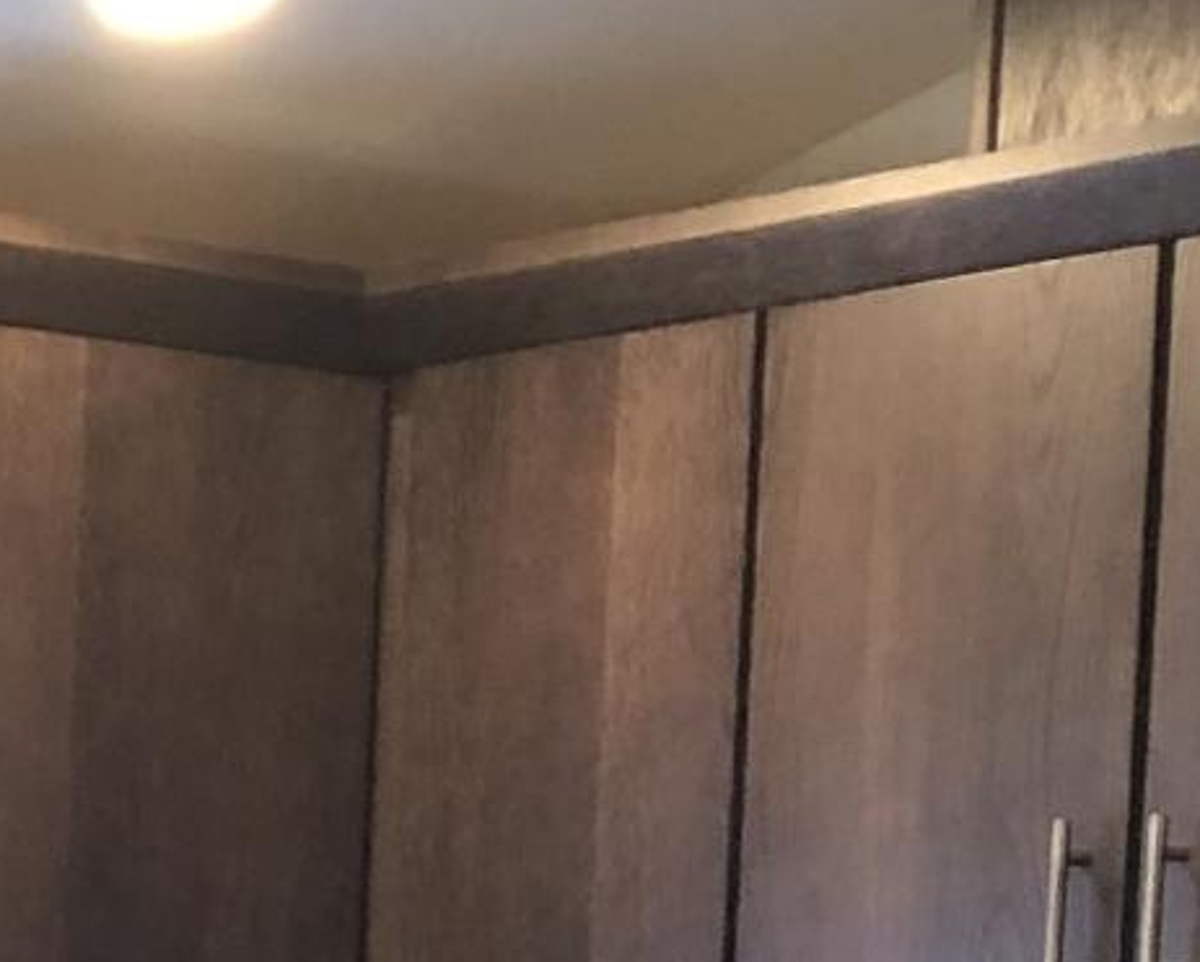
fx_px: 6290
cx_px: -148
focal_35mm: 177
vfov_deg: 8.1
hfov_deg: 10.7
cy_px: 2310
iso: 40
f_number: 1.8
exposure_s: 1/17
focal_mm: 3.99
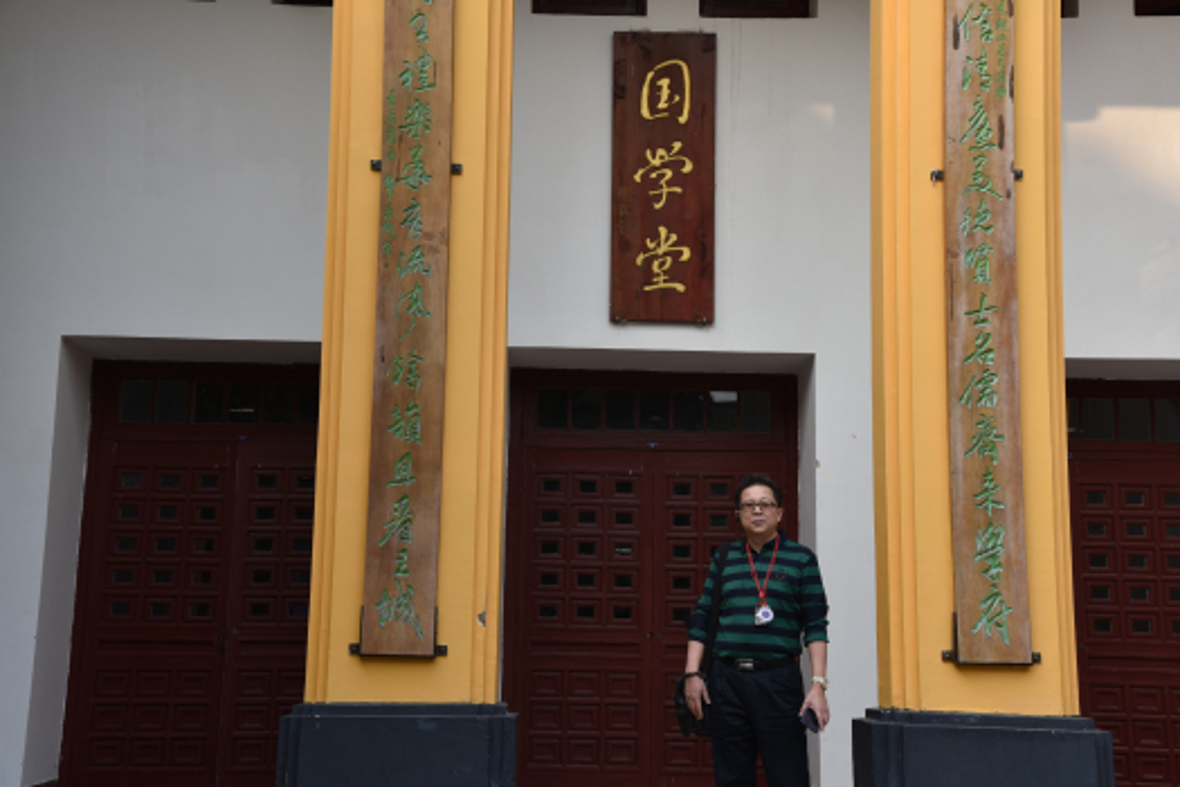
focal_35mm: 50
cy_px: 394
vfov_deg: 27.0
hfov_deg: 39.6
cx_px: 590
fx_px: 1639
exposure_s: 1/250
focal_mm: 50
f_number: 8
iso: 400
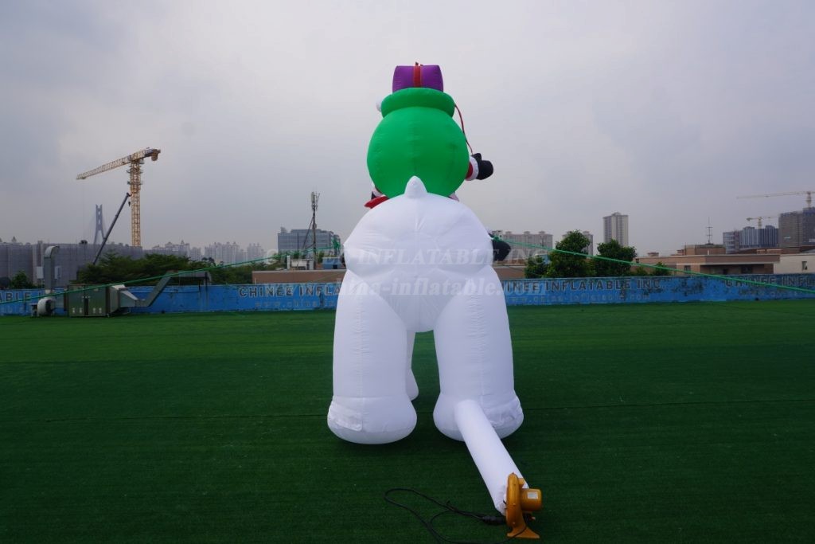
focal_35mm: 24
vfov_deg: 53.1
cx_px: 408
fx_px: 543
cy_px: 272
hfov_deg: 73.7
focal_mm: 16
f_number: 10
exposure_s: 1/200
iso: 100
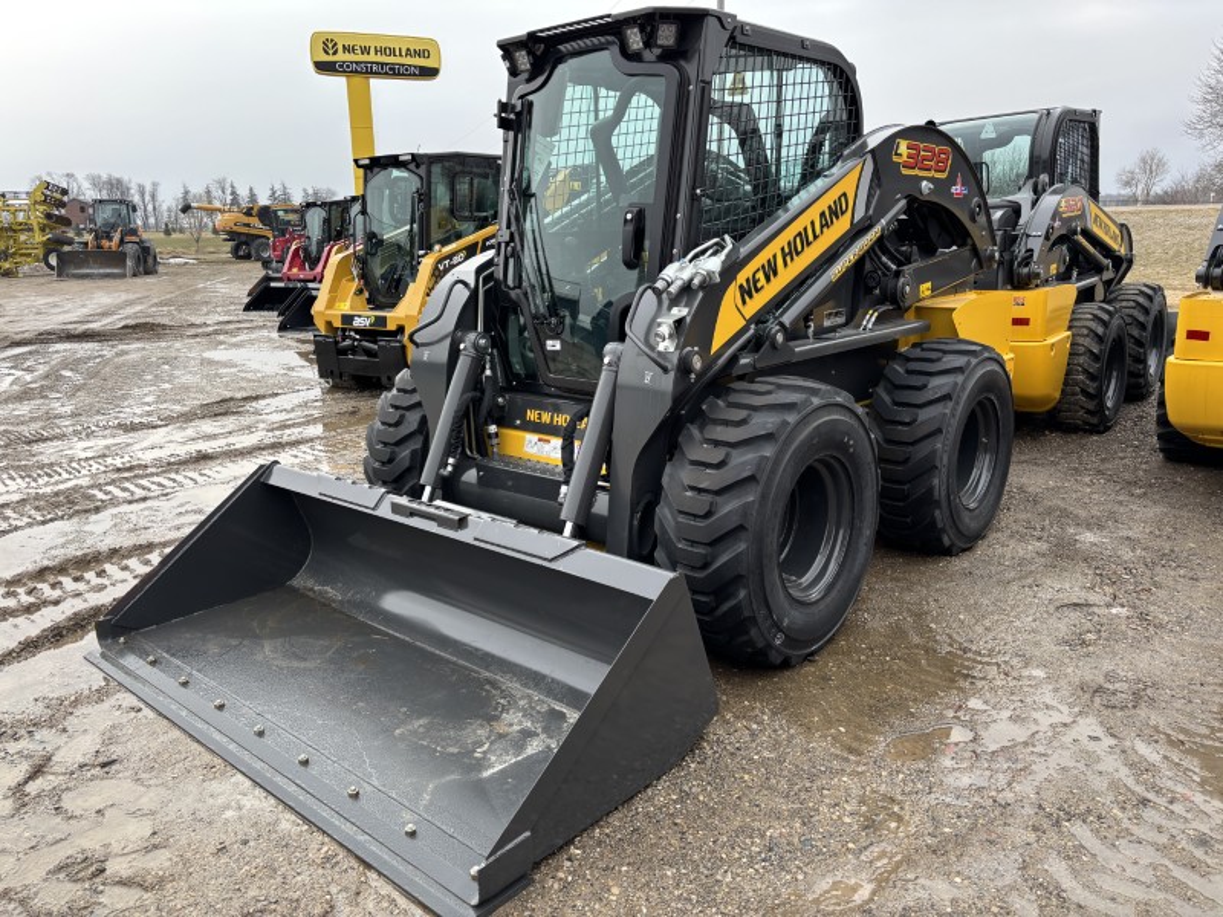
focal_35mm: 26
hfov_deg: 67.3
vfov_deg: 53.1
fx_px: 919
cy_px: 458
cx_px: 612
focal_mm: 5.96
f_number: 1.6
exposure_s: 1/608
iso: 50
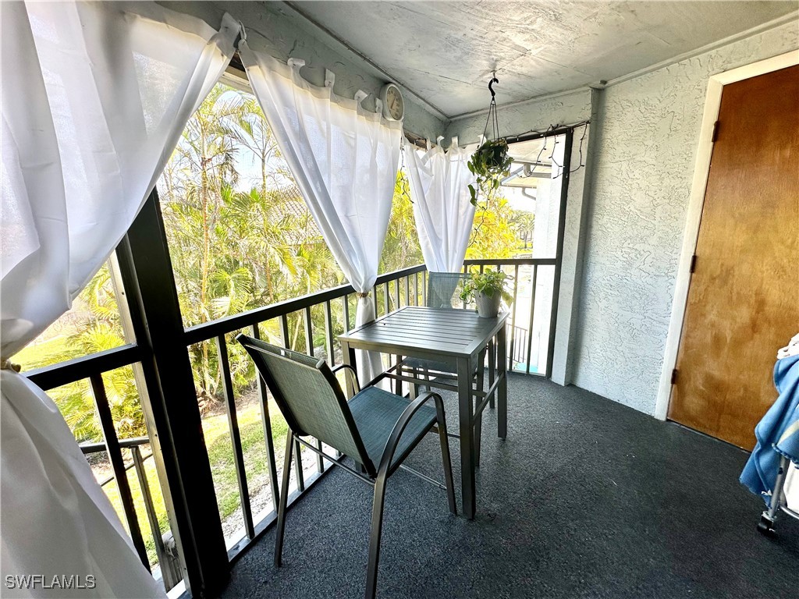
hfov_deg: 102.1
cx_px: 400
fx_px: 323
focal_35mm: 14
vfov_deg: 85.7
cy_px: 300
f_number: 2.2
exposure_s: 1/121
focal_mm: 2.22
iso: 40
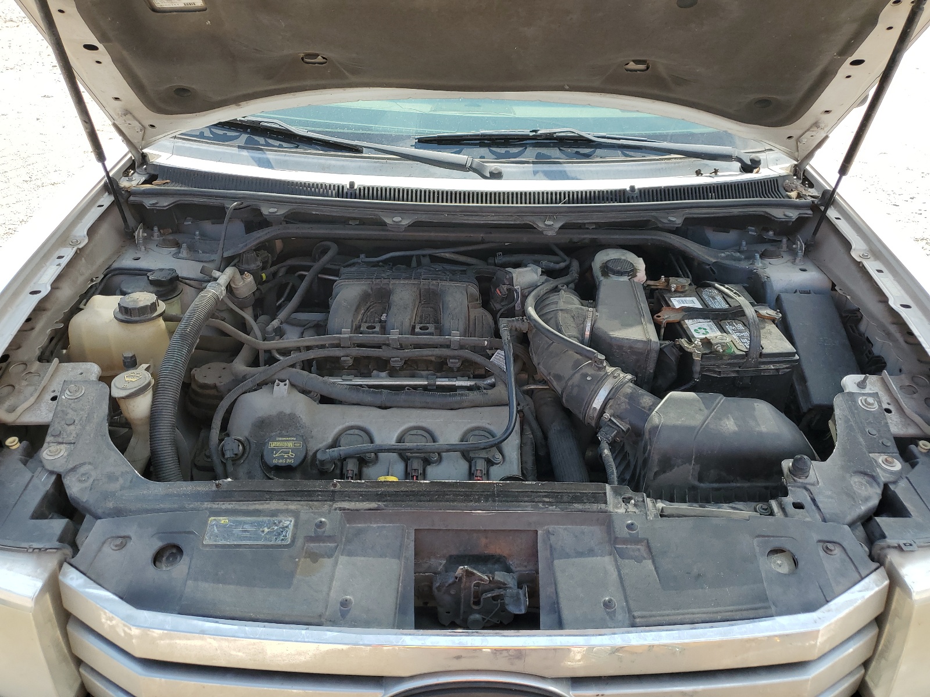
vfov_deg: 53.1
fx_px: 699
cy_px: 348
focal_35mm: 26
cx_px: 465
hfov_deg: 67.3
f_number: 1.5
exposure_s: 1/909
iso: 50
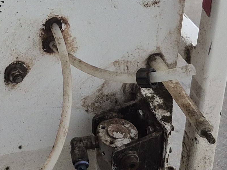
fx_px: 761
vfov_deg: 12.2
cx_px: -70
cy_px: -83
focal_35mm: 116
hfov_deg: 16.1
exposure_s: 1/120
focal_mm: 5.4
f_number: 1.8
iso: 400
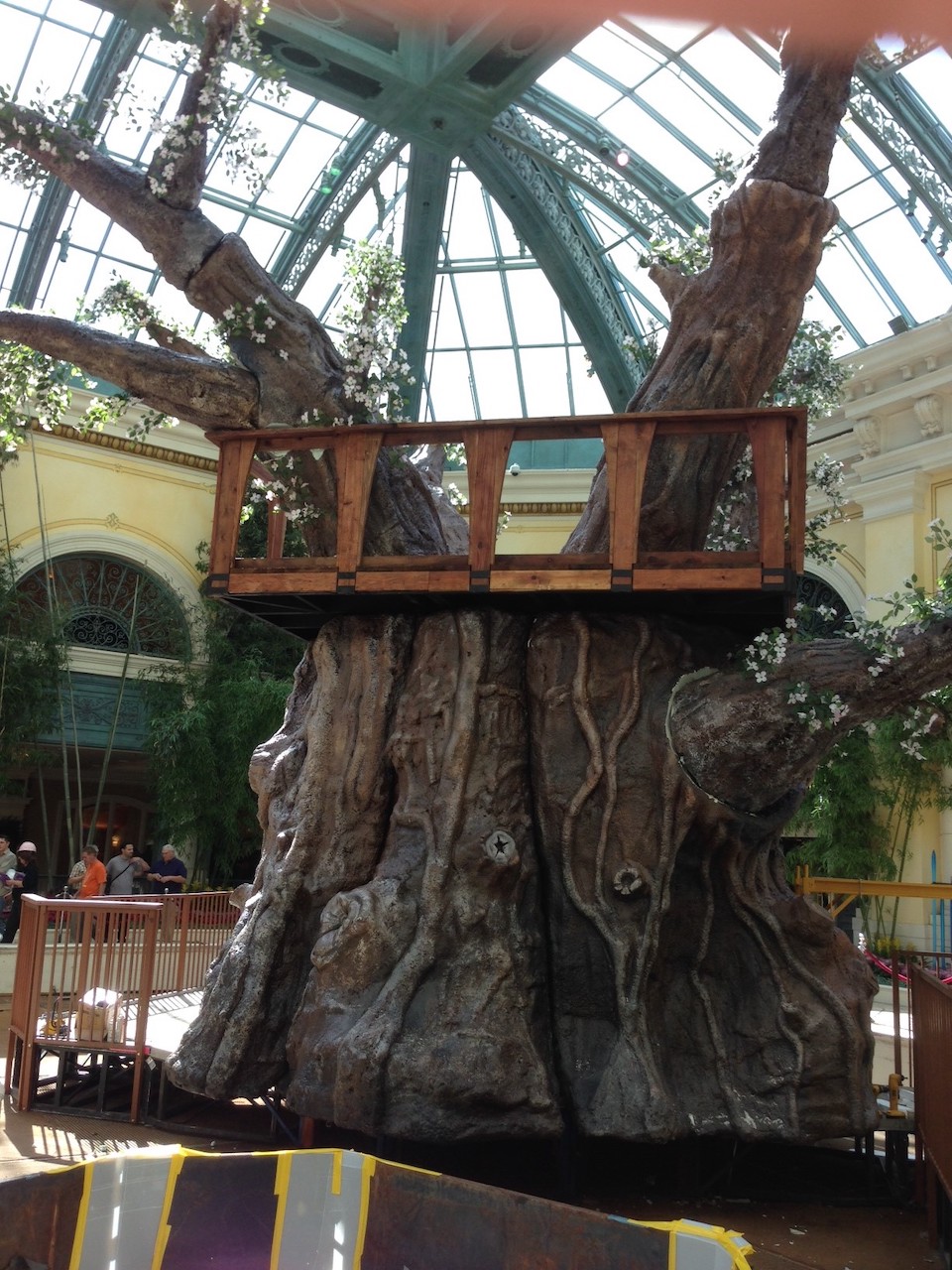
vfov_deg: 55.4
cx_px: 476
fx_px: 1210
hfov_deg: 42.9
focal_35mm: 33
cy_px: 635
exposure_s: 1/136
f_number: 2.4
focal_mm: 4.12
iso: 50
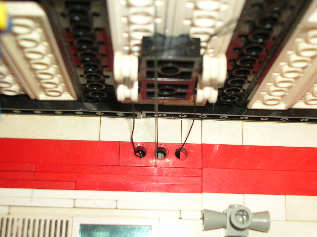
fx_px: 467
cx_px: 158
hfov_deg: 37.5
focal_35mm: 51
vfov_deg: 28.5
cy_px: 118
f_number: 3.3
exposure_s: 1/60.1
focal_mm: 8.5
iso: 50
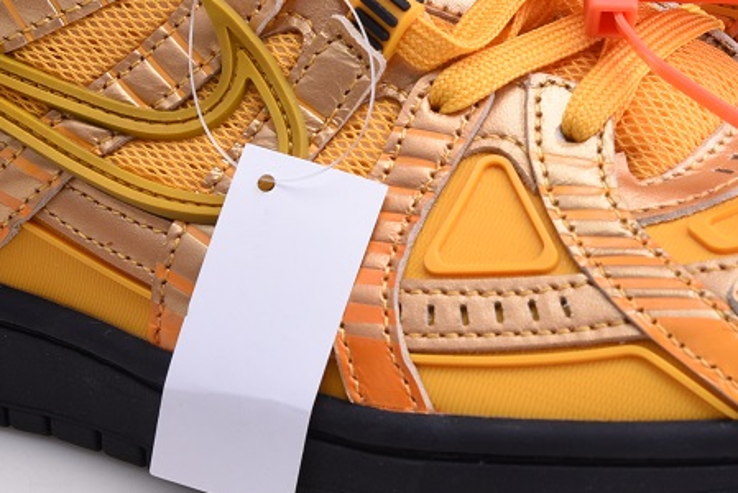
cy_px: 98
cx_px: 454
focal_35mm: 139
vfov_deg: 9.9
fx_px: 2851
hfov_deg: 14.7
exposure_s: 1/160
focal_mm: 52
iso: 100
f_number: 11
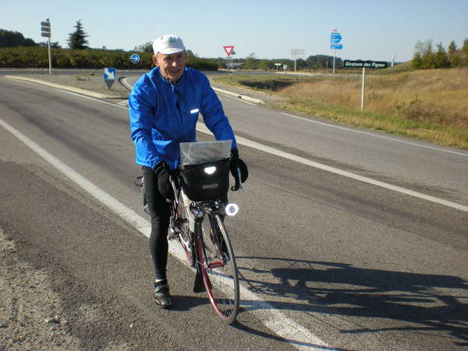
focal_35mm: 44
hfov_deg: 42.9
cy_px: 176
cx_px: 234
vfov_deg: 32.9
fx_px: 595
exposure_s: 1/286
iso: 64
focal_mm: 7.4
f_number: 4.9
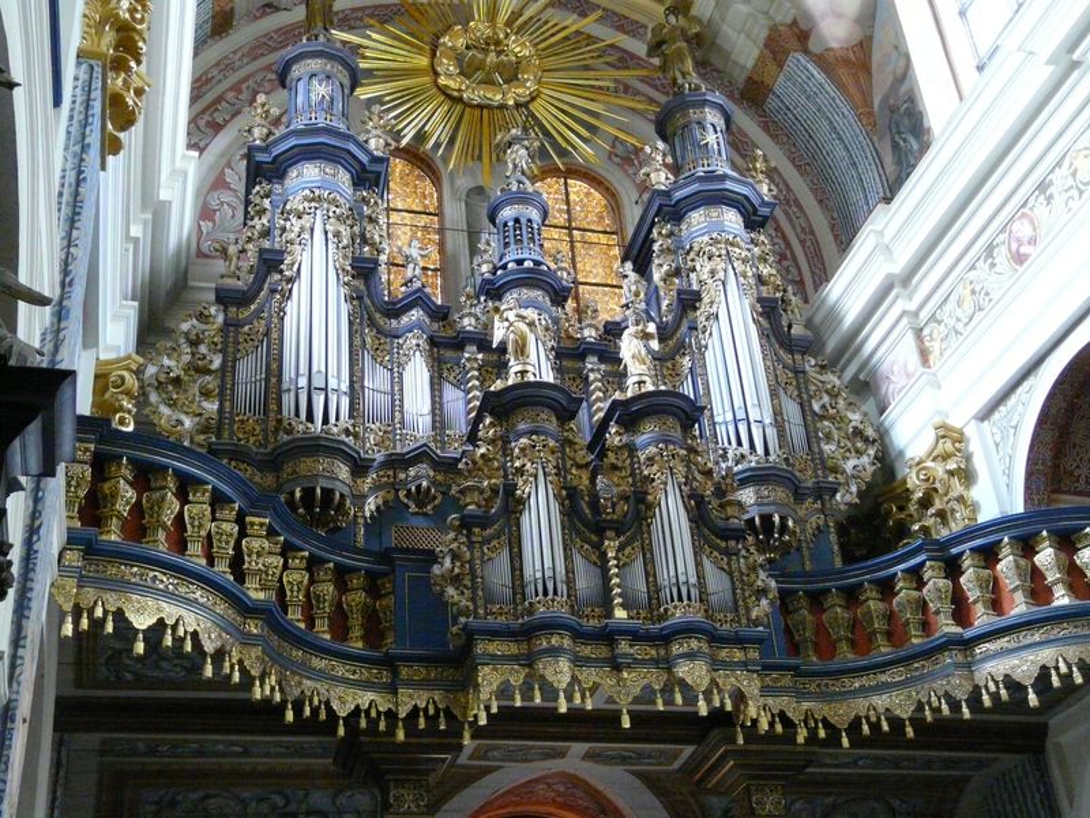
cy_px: 409
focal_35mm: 46
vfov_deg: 31.5
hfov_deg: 41.2
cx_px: 545
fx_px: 1448
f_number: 3.2
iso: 800
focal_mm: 7.5
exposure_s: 1/30
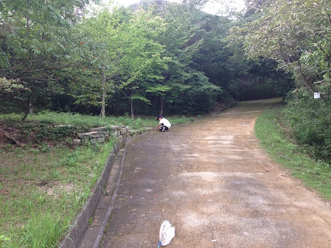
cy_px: 124
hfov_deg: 55.3
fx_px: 316
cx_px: 166
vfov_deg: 43.0
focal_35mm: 33
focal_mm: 4.12
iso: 50
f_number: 2.4
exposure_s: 1/159
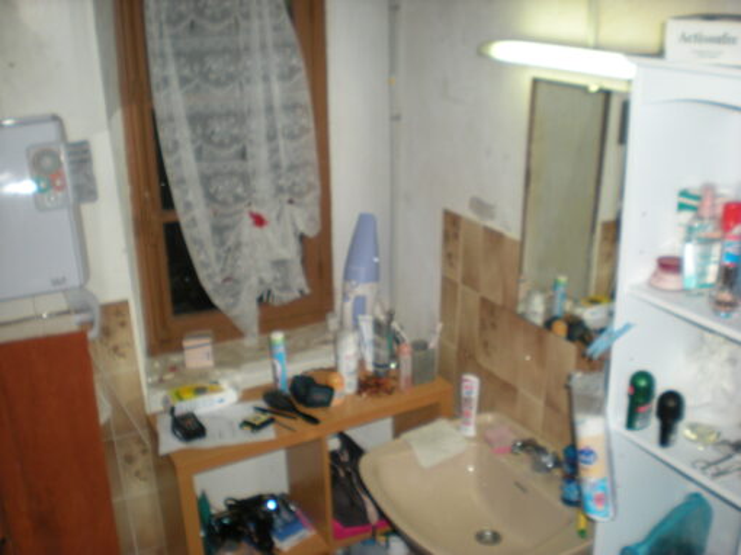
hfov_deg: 49.0
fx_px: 813
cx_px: 370
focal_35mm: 38
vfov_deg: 37.7
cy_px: 278
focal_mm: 6.3
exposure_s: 1/60
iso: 120
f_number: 3.1
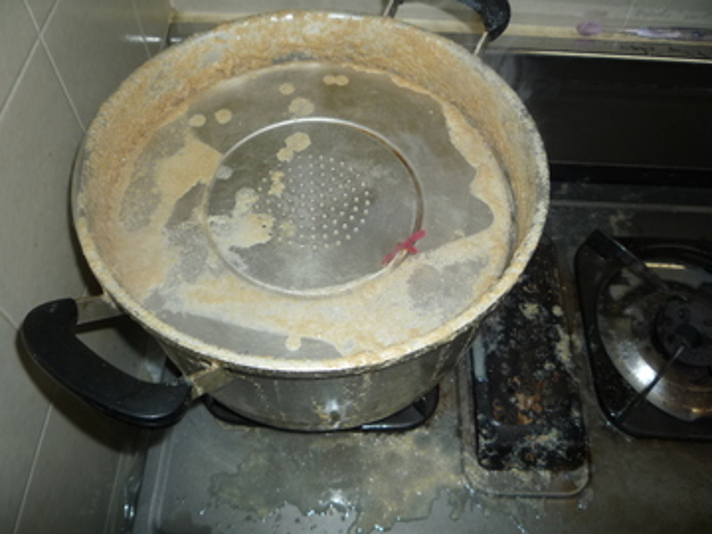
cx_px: 356
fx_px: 617
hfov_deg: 60.0
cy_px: 267
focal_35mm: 30
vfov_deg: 46.8
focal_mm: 5.2
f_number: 3.3
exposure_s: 1/30
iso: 100
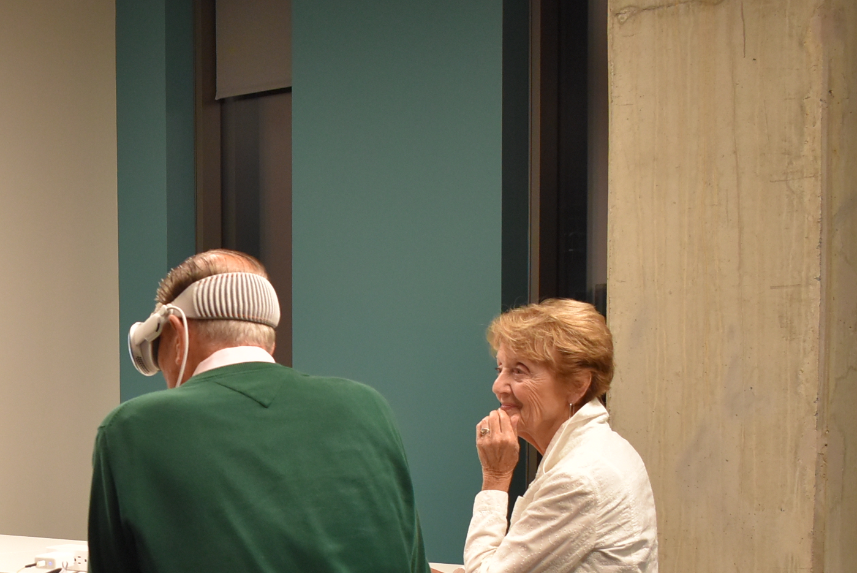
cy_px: 590
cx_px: -50
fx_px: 1834
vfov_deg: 17.3
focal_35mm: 77
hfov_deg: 24.7
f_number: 3.8
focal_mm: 24
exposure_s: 1/60
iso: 1400
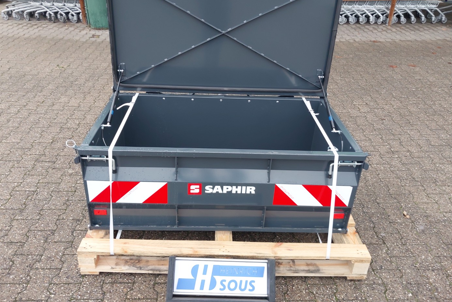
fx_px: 364
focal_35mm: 29
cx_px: 219
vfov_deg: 44.9
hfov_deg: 63.6
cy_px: 131
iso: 50
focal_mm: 4
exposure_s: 1/50
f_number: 1.8
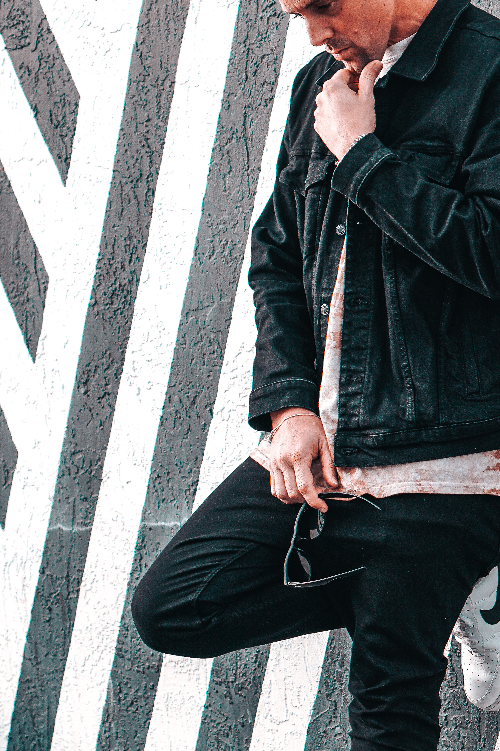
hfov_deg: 10.6
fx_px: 2688
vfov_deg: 15.9
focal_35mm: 129
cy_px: 467
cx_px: 403
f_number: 4
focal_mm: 50
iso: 125
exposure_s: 1/160
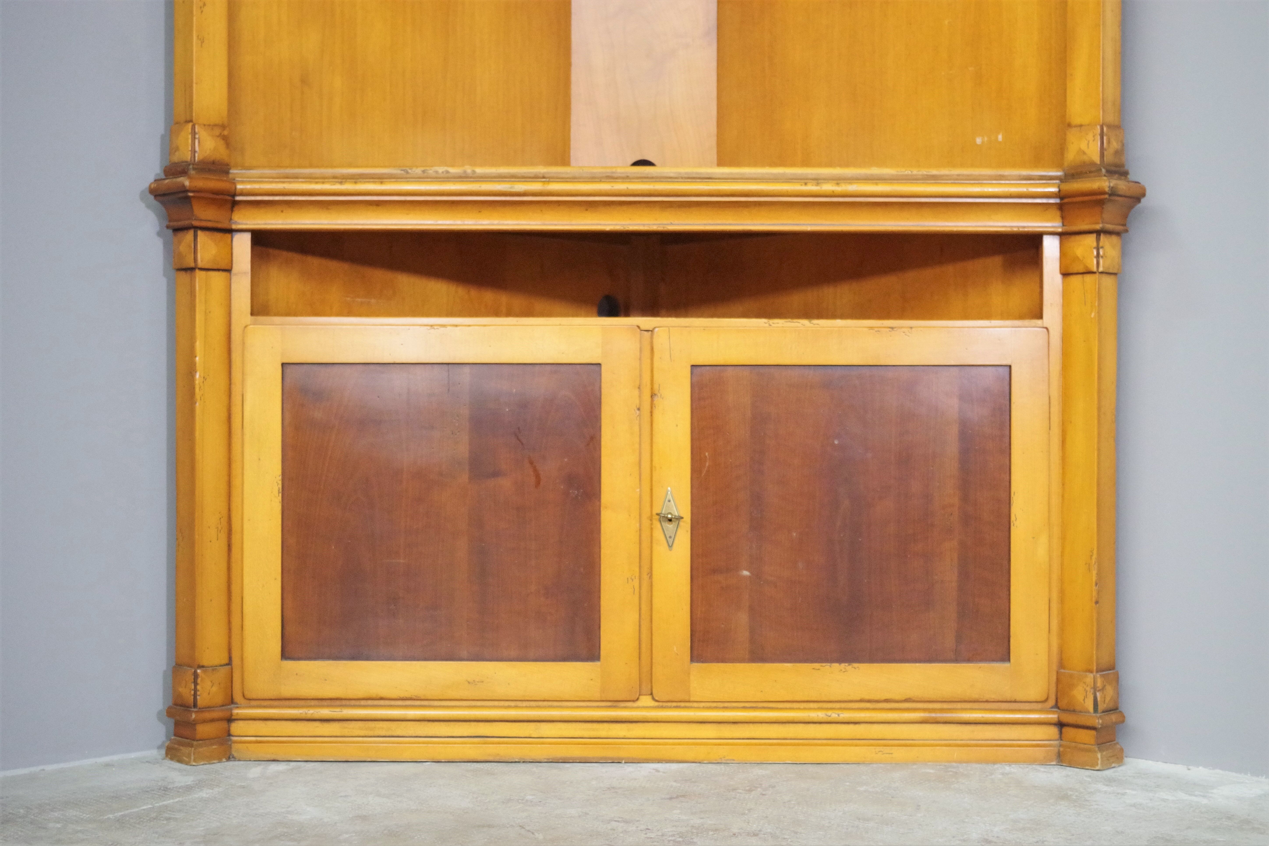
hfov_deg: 40.3
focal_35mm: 49
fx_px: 1727
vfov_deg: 27.5
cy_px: 423
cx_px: 634
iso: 6400
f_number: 4
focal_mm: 32.5
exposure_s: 1/60
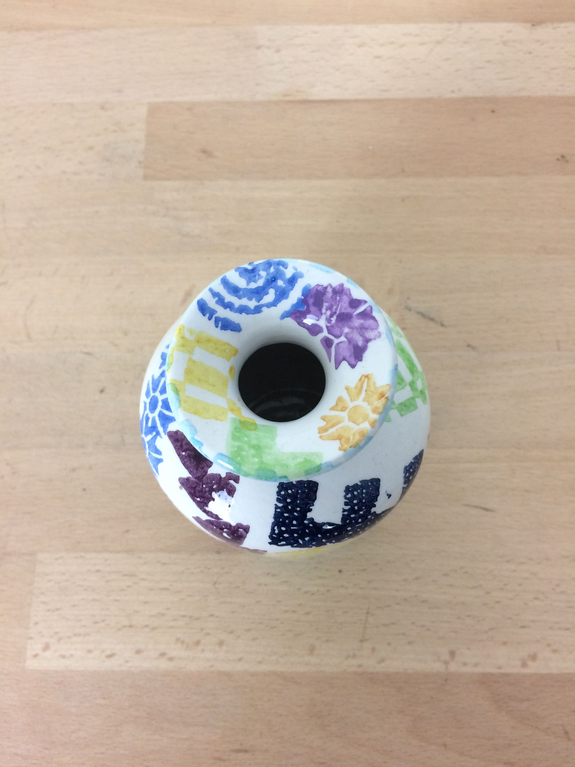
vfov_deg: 61.7
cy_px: 384
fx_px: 642
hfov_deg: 48.2
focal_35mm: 29
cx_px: 288
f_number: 2.2
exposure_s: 1/33
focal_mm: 4.15
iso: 80
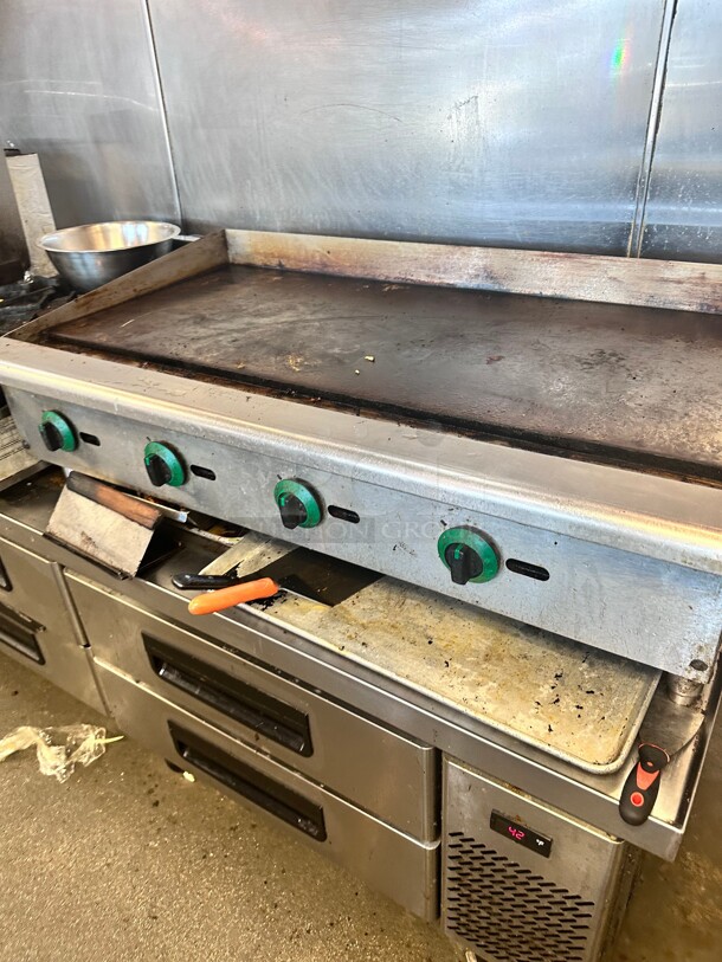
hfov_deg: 56.8
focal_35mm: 24
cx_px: 361
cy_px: 481
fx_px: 667
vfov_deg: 71.6
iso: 250
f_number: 1.78
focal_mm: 6.86
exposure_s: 1/60
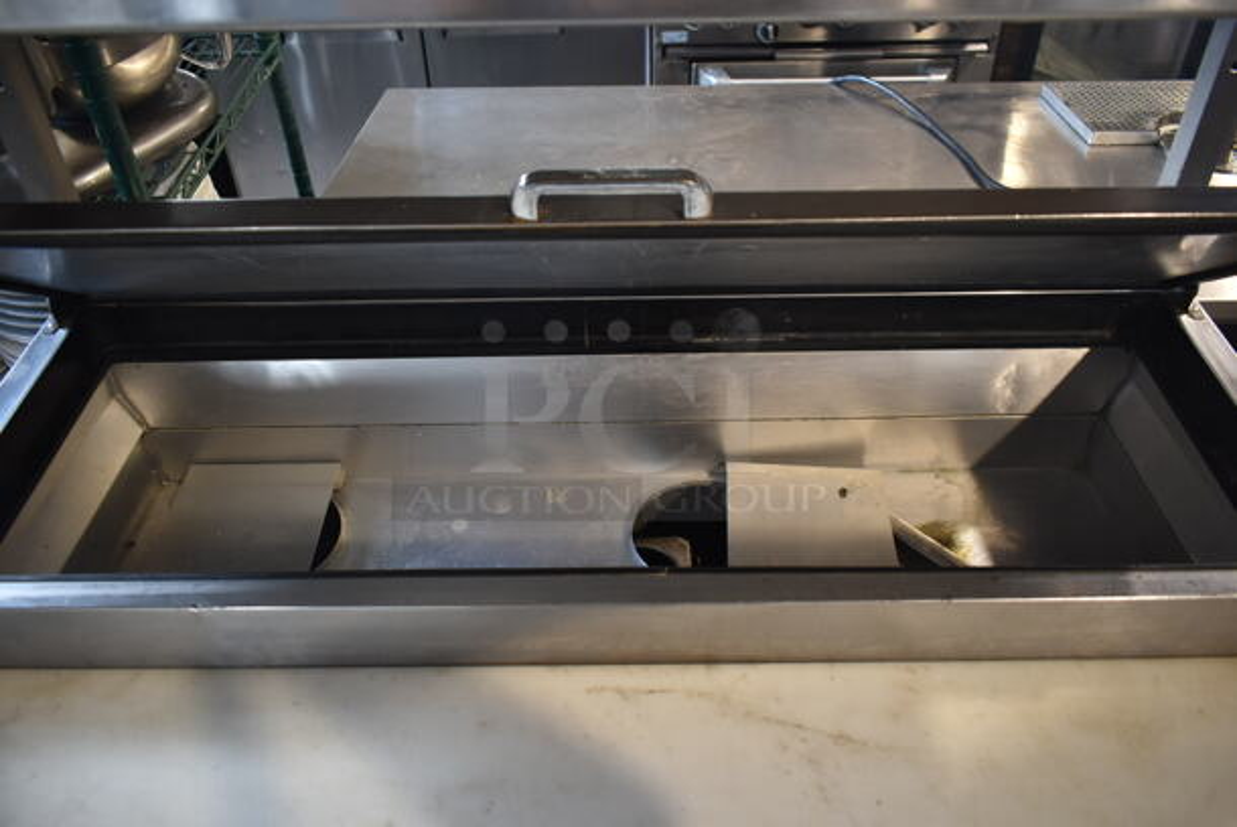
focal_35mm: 27
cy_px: 414
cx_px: 618
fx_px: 929
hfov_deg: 67.3
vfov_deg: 48.0
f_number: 3.5
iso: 640
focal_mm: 18
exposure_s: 1/30
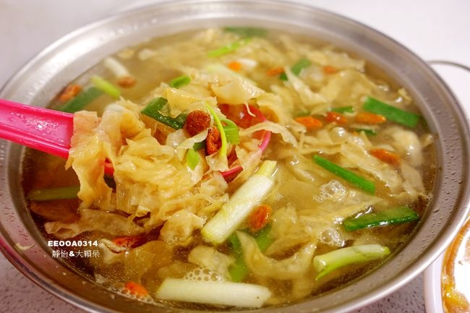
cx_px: 235
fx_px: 339
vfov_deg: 49.5
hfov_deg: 69.4
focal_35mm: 26
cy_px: 156
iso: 400
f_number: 2.2
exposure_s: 1/30
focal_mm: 9.61
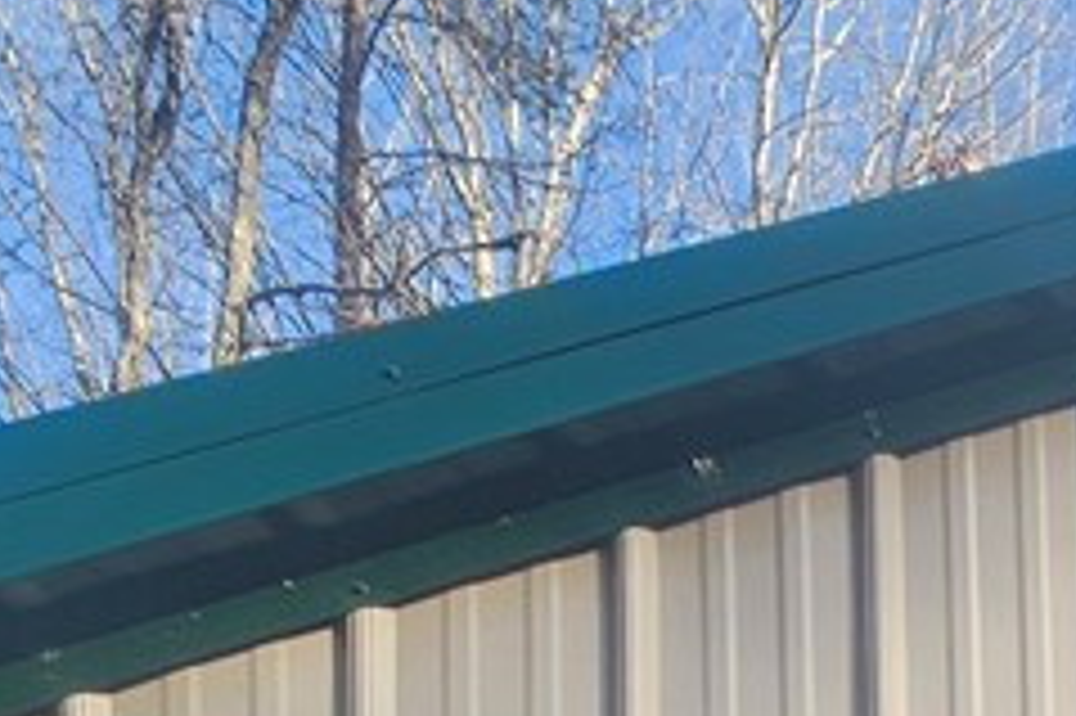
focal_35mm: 58
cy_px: 1657
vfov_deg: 15.2
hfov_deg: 27.5
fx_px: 1732
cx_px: 1468
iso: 50
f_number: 2.2
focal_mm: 2.2
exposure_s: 1/359
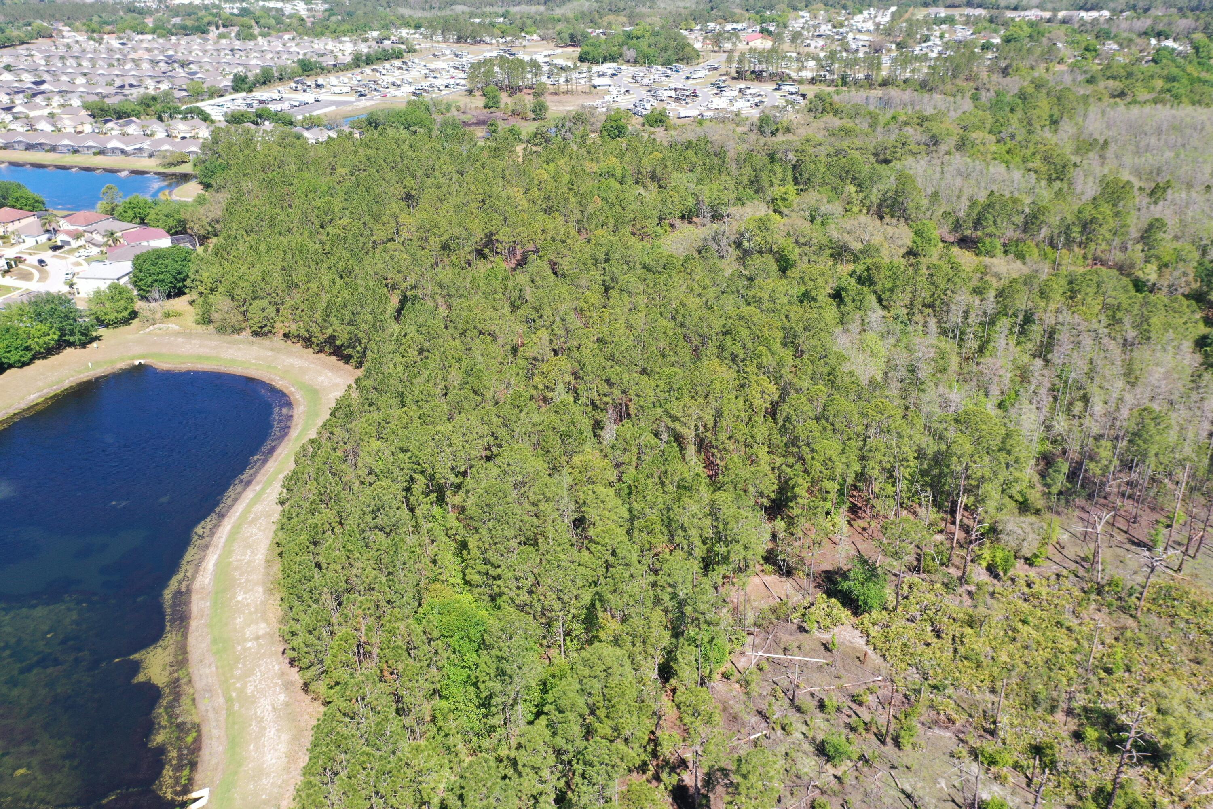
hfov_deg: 65.5
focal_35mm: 28
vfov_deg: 46.4
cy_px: 404
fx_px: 943
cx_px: 606
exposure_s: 1/120
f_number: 4
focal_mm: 10.26
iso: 100
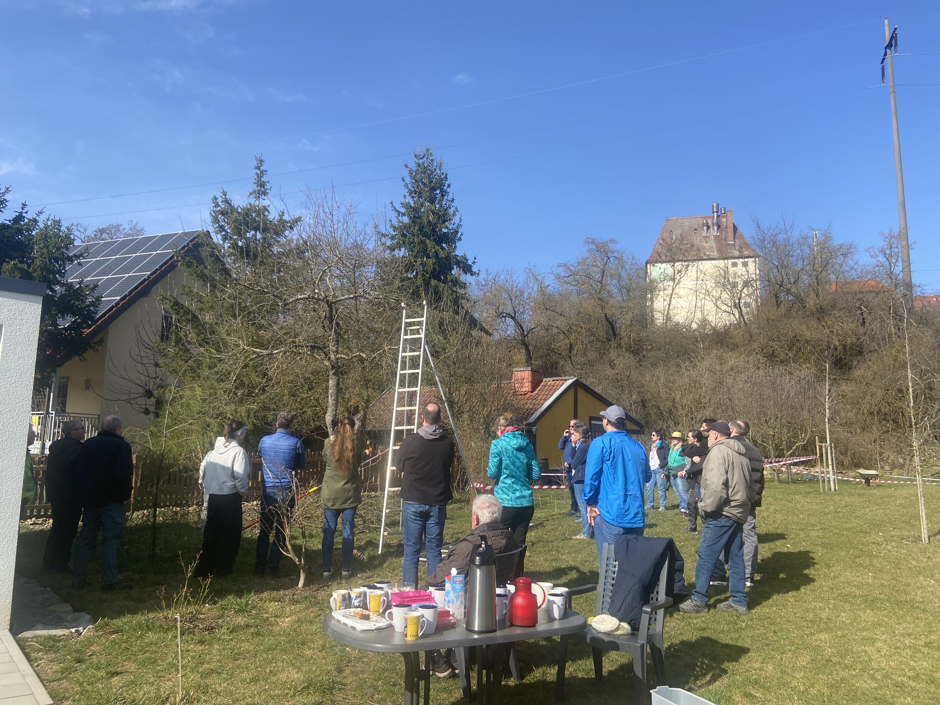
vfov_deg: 53.1
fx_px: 706
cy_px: 352
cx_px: 470
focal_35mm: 26
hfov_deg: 67.3
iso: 32
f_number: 1.8
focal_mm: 4.25
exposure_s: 1/1898
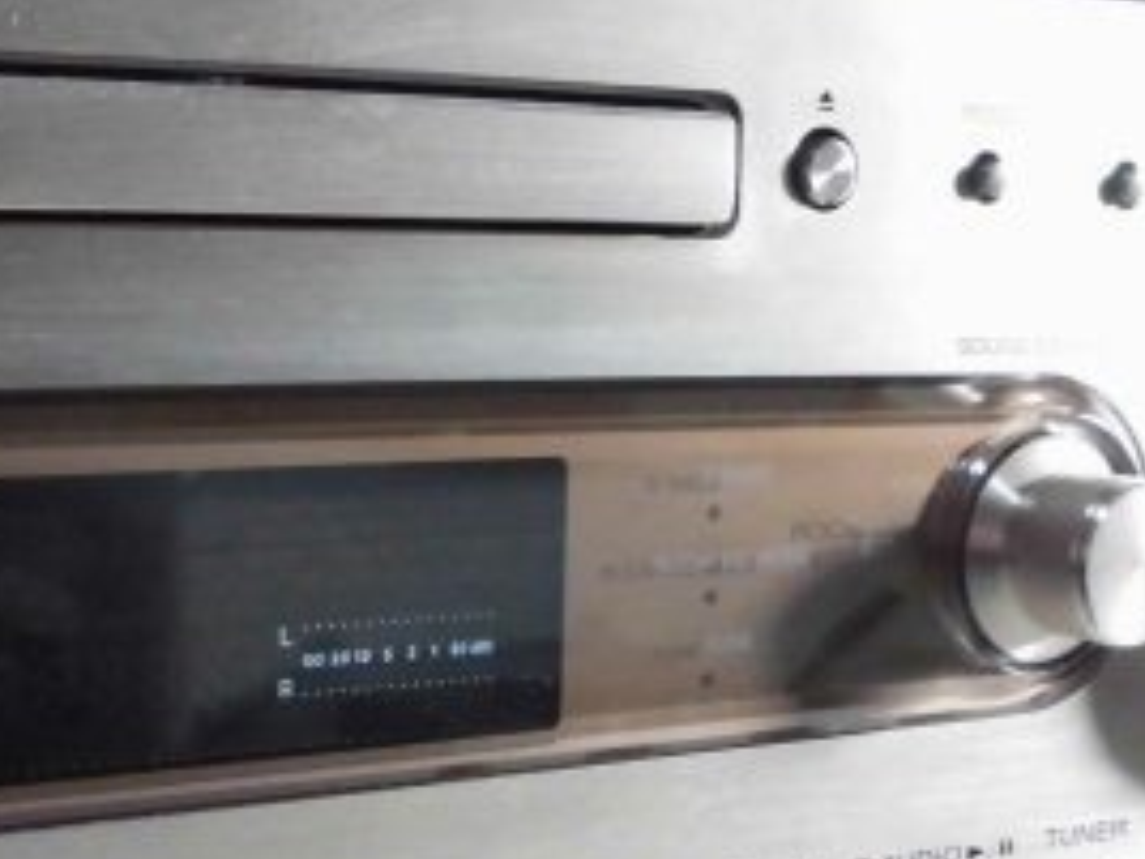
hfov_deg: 30.8
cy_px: 641
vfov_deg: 23.4
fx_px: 2051
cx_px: 312
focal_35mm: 62
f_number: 3.5
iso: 400
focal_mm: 4.6
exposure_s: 1/30
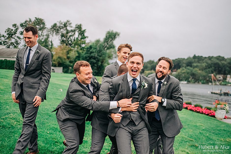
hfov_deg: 54.4
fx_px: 225
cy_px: 77
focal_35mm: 35
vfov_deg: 37.9
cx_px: 116
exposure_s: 1/3200
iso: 640
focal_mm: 35
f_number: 1.8
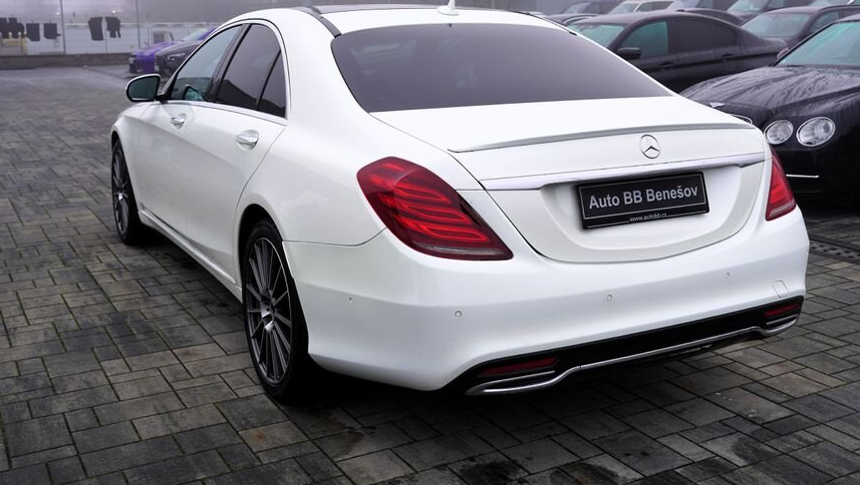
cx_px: 473
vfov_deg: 28.8
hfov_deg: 49.3
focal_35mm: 41
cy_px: 162
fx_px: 935
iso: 100
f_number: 5.6
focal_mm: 33
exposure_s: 1/100
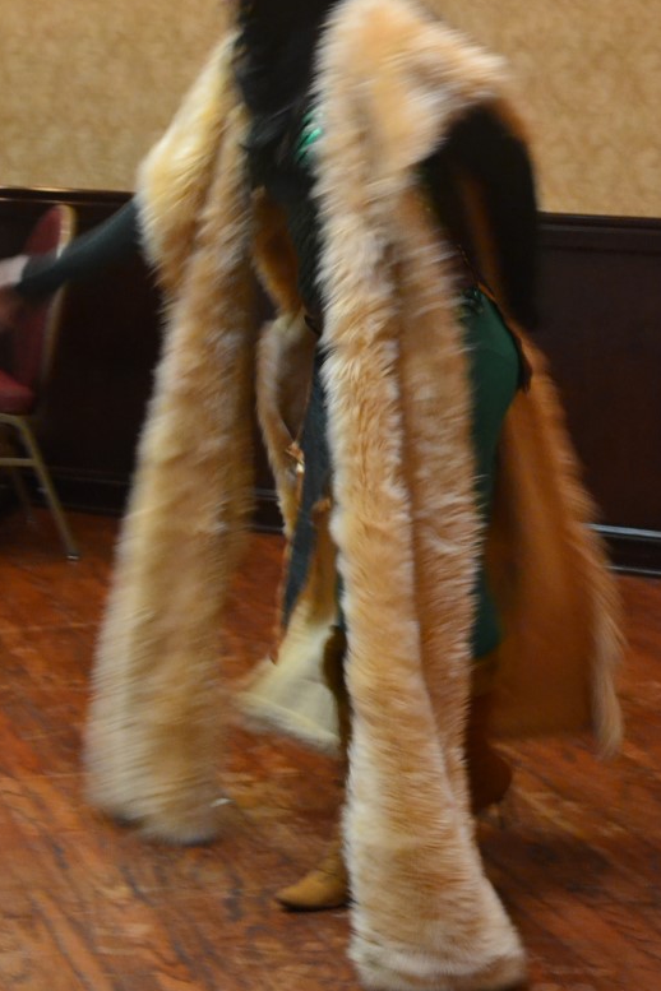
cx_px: 297
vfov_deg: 22.8
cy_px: 379
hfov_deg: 15.4
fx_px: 2451
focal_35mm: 89
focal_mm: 40
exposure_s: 1/25
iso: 3200
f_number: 5.3
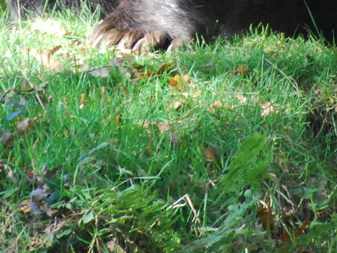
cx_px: 30
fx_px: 15640
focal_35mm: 1607
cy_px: -141
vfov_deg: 0.9
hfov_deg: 1.2
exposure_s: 1/400
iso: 1600
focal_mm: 300
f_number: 5.6
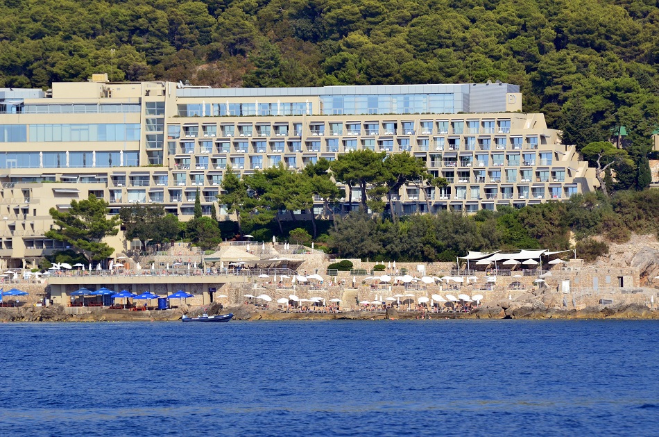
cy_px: 218
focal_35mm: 360
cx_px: 330
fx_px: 6576
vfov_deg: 3.8
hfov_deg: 5.7
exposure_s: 1/1600
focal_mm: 240
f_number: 9
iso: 640
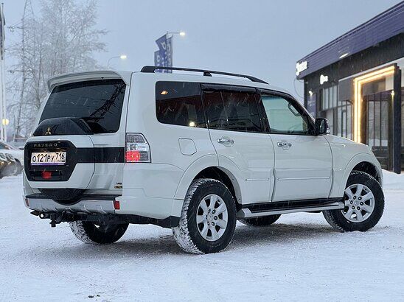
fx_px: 898
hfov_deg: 25.4
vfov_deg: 19.1
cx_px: 202
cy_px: 151
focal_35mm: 77
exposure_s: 1/50
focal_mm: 9
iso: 200
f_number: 2.8
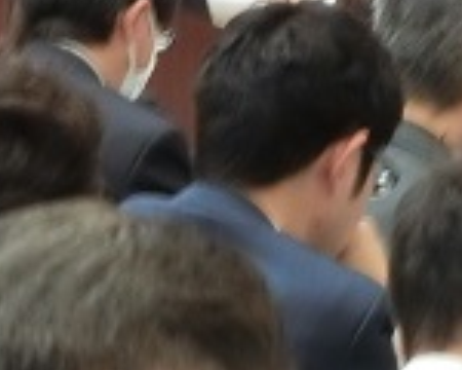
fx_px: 9517
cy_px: 133
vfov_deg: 2.2
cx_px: 274
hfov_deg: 2.8
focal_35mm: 696
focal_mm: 34
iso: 800
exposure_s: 1/10
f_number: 5.9
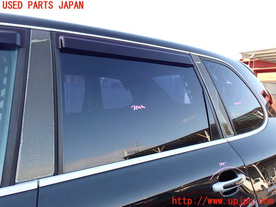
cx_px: 138
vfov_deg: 46.8
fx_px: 239
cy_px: 104
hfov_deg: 60.0
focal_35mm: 30
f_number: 3.2
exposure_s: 1/100
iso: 100
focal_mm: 5.4
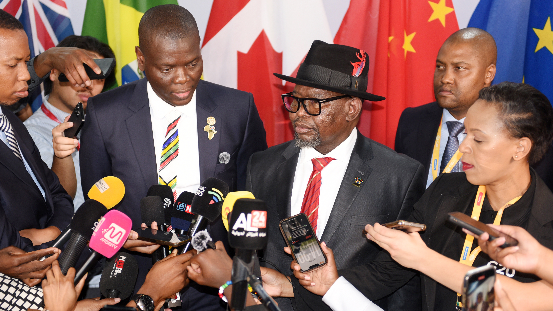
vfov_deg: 17.0
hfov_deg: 29.7
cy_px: 179
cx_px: 266
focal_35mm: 71
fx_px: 1041
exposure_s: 1/100
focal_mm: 62
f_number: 2.8
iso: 450
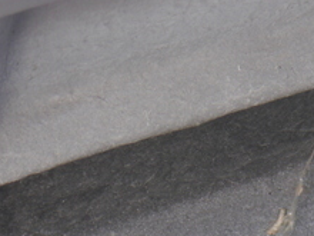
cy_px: 285
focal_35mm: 305
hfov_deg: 6.5
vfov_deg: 4.9
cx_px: 271
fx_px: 2767
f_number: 5.6
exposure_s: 1/100
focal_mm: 42
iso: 160
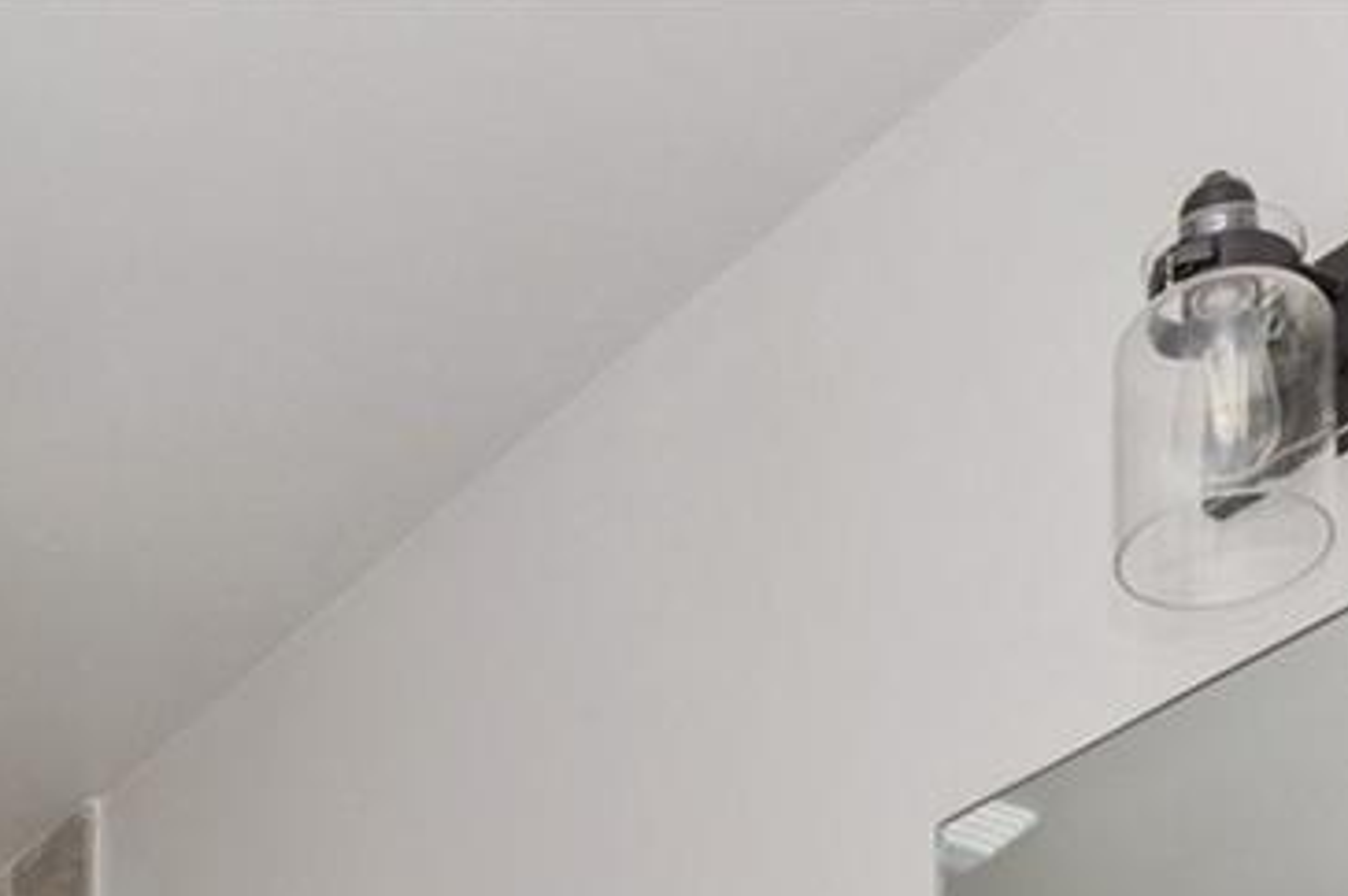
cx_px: 396
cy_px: 1962
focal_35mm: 66
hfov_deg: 30.2
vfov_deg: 15.1
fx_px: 2469
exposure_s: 2.5
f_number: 8
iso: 200
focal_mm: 10
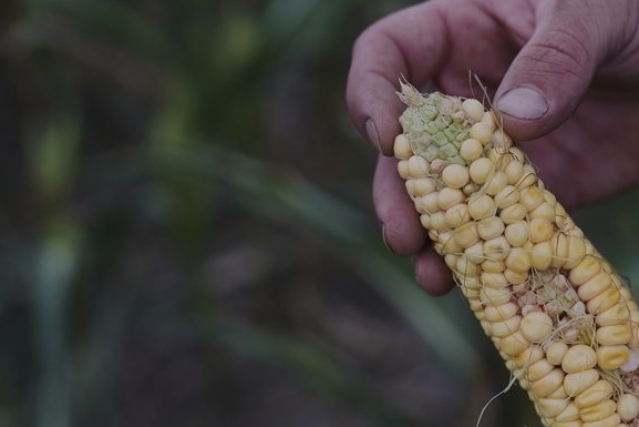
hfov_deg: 27.5
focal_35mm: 71
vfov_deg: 19.0
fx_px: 1260
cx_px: 561
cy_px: 341
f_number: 2.8
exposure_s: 1/320
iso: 800
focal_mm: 40
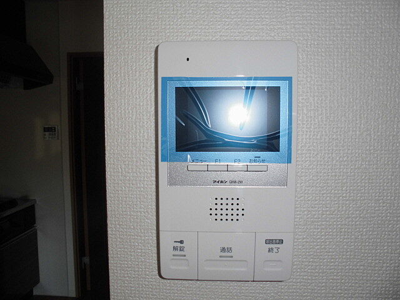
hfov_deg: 67.3
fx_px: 300
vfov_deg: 53.1
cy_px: 150
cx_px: 200
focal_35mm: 26
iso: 100
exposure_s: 1/25
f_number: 3.5
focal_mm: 4.6
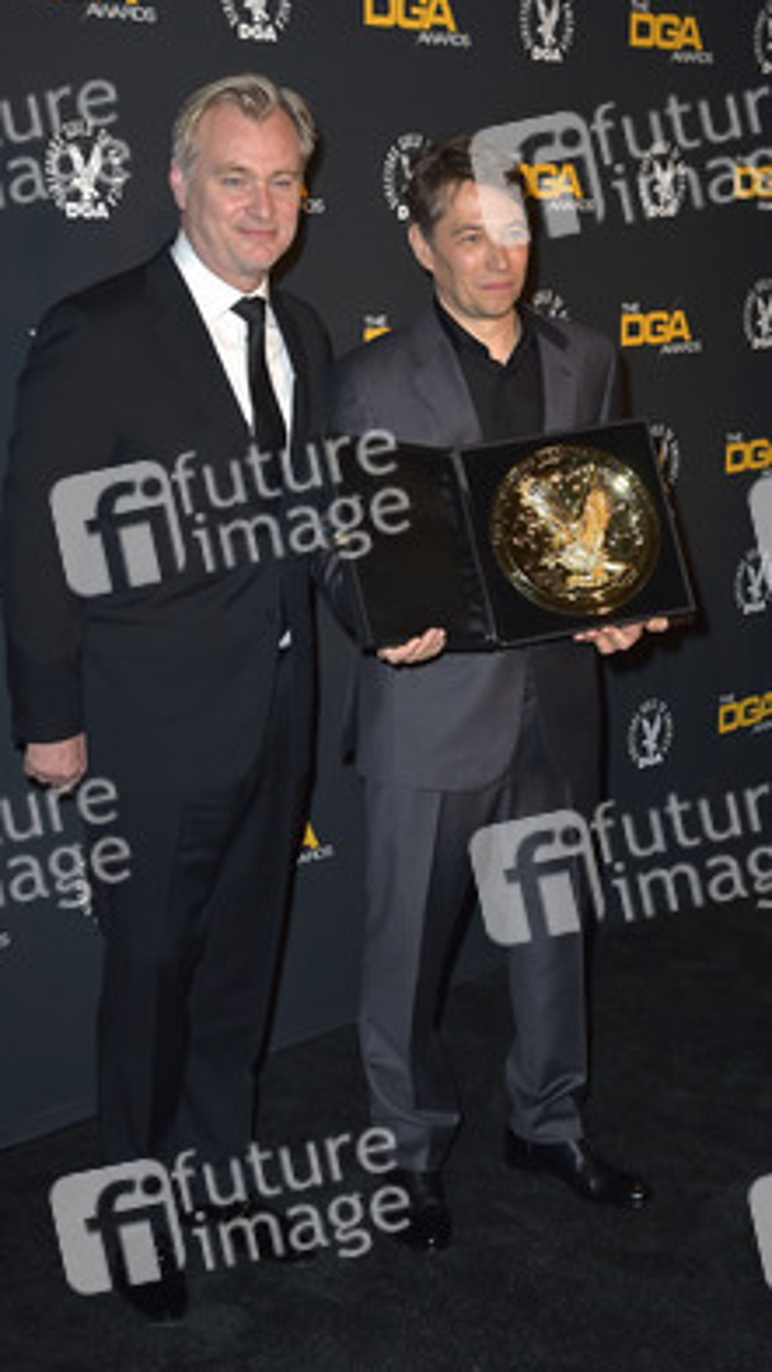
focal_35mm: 49
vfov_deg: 42.1
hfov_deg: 24.4
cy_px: 688
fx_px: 1784
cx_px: 334
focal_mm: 46
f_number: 6.3
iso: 500
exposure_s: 1/250
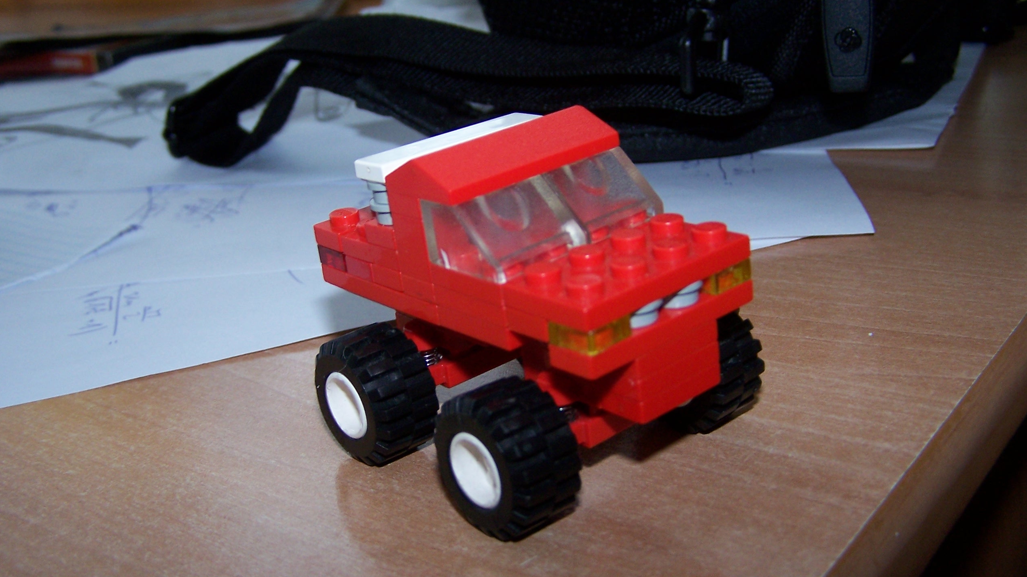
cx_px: 517
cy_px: 310
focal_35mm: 42
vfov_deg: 28.3
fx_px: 1144
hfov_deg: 48.4
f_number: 2.8
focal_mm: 6.3
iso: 140
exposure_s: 1/60
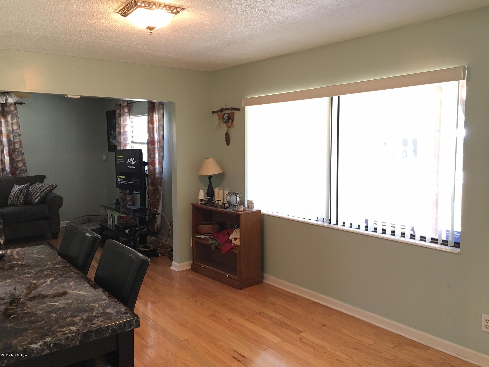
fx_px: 410
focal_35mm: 29
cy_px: 184
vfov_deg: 48.2
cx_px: 244
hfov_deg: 61.7
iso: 64
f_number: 2.2
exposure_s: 1/15
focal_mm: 4.15
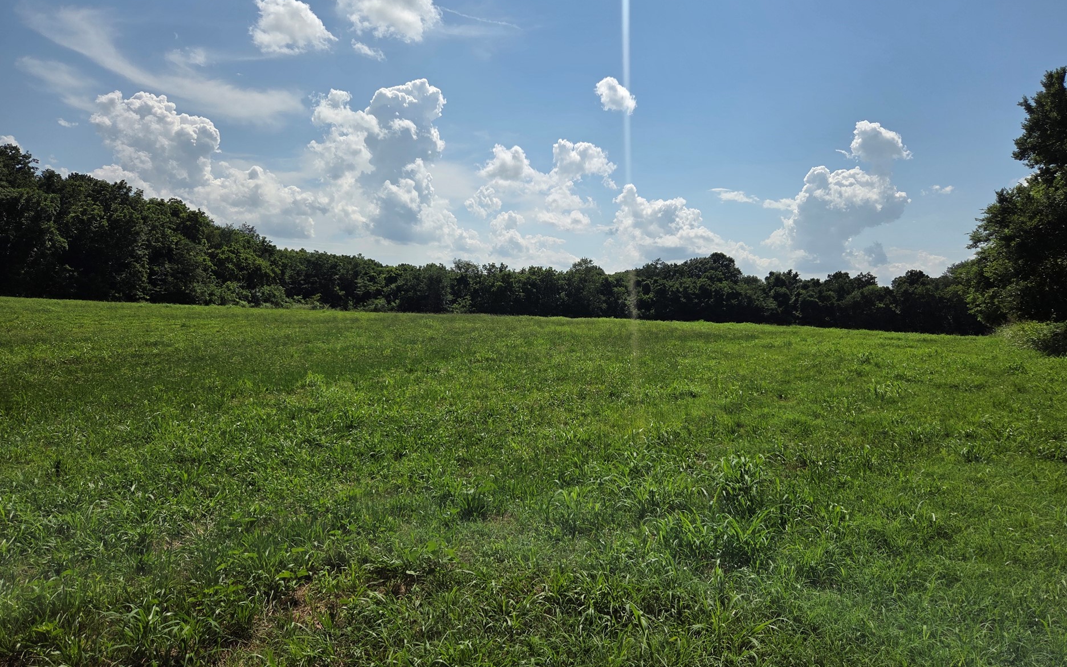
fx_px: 727
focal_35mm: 25
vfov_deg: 49.2
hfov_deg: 72.5
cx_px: 538
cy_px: 292
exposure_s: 1/7891
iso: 50
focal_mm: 5.4
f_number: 1.8
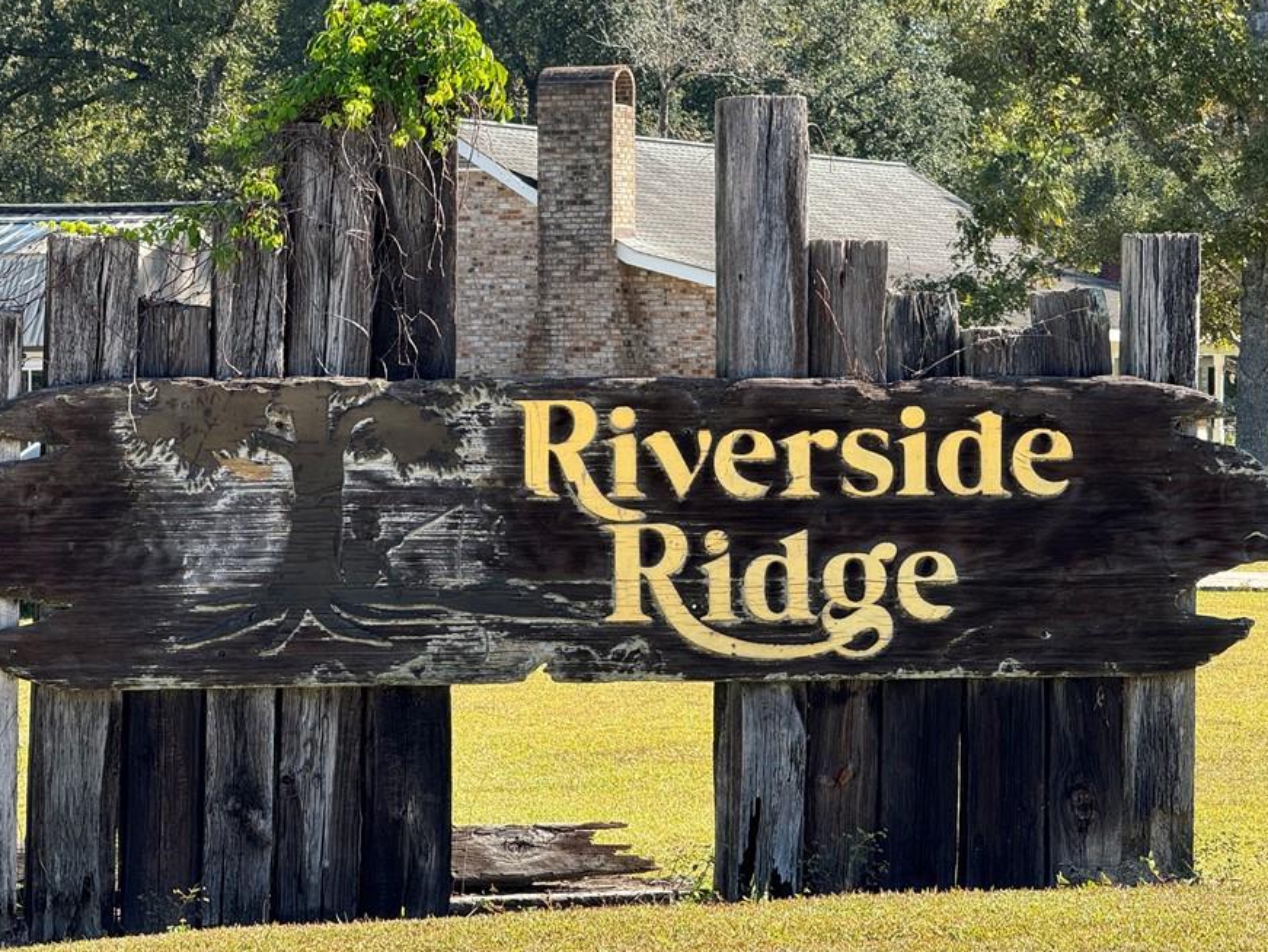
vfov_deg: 10.5
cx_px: 622
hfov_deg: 14.0
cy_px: 498
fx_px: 5167
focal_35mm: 141
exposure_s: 1/293
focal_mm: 15.66
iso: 50
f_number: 2.8
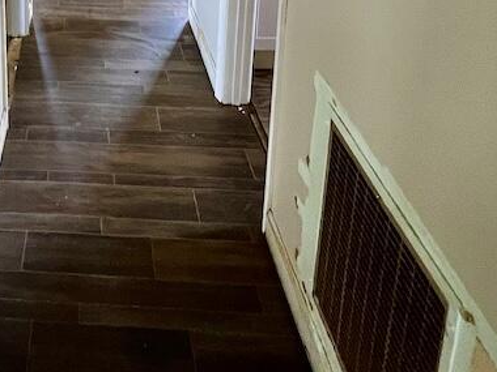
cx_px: 47
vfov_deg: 29.0
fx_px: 589
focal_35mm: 41
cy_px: -104
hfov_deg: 42.0
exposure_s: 1/67
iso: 250
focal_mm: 1.57
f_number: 1.8
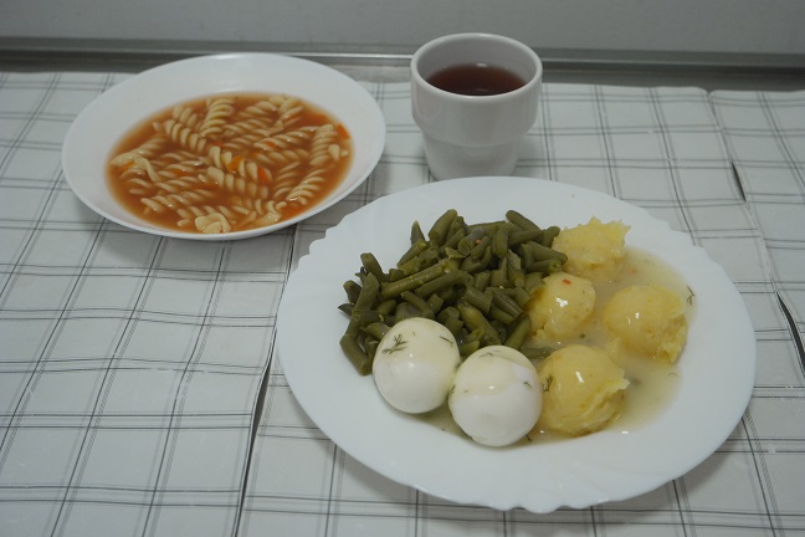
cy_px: 268
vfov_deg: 30.5
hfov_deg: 44.5
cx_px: 402
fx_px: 984
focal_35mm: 44
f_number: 4.5
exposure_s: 1/250
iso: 1000
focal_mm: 29
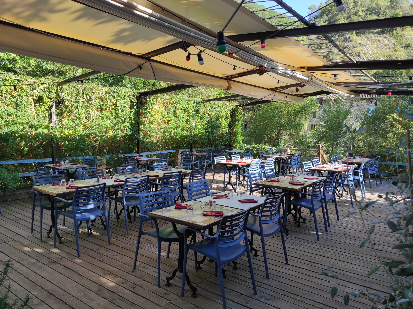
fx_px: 298
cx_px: 206
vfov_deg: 54.8
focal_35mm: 25
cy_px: 154
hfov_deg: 69.4
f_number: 1.89
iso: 100
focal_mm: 5.43
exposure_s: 1/546
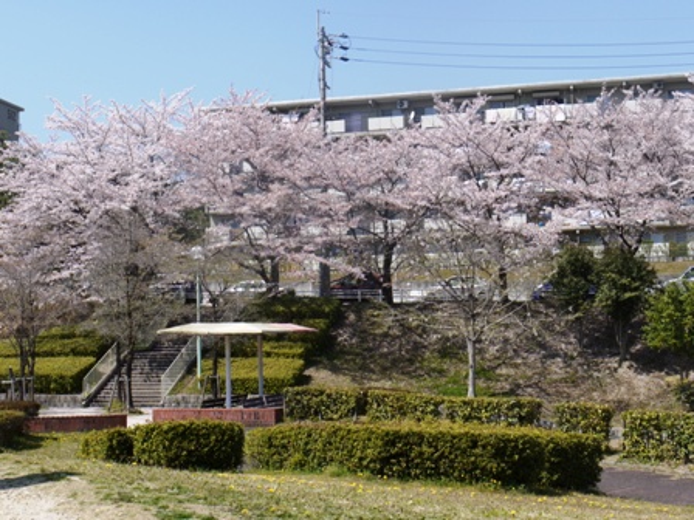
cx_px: 347
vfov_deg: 26.1
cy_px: 260
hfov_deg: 34.3
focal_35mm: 56
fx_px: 1123
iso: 100
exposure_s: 1/320
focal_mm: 28
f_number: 8
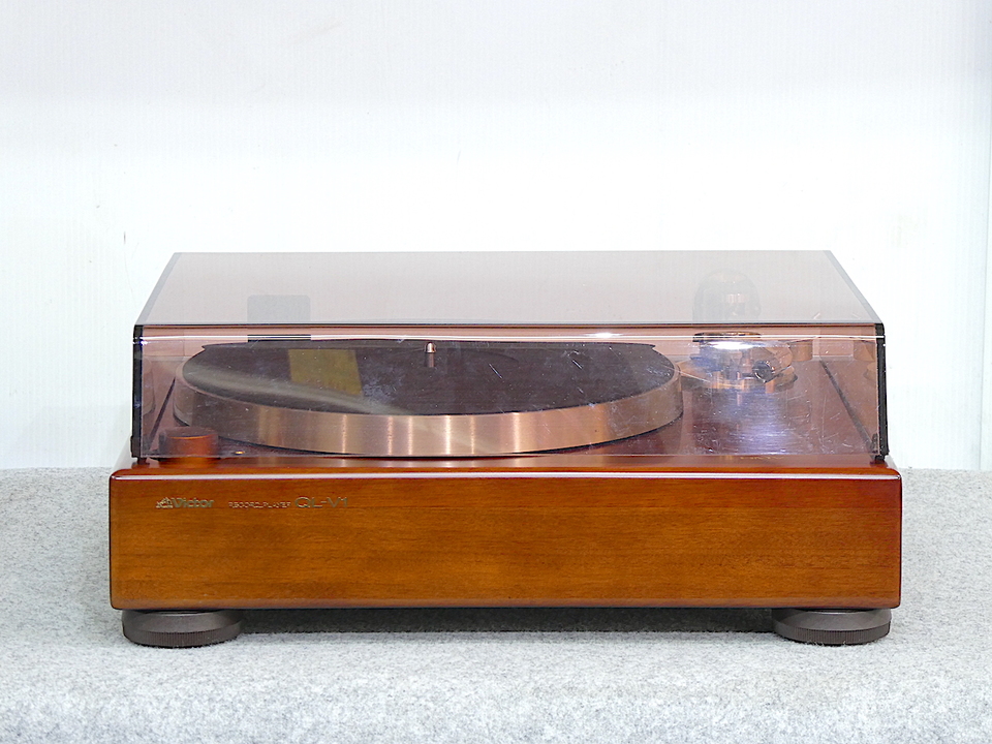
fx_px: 3554
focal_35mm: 124
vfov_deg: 12.0
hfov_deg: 15.9
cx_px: 496
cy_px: 372
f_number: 5.2
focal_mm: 22.3
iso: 200
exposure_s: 1/6
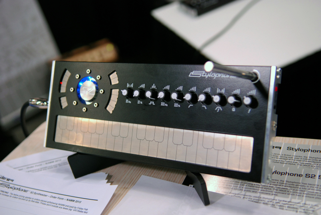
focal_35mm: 46
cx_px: 160
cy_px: 108
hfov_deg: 42.3
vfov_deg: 29.0
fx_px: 415
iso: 500
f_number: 2.8
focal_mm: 31
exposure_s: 1/100
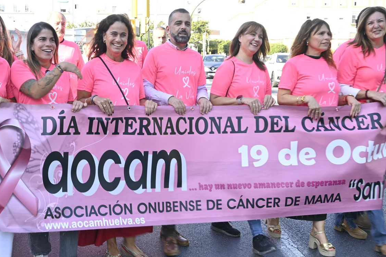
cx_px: 129
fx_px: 479
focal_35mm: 45
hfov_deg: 43.3
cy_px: 144
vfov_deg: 30.0
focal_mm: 21
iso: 100
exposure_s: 1/60
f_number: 5.6
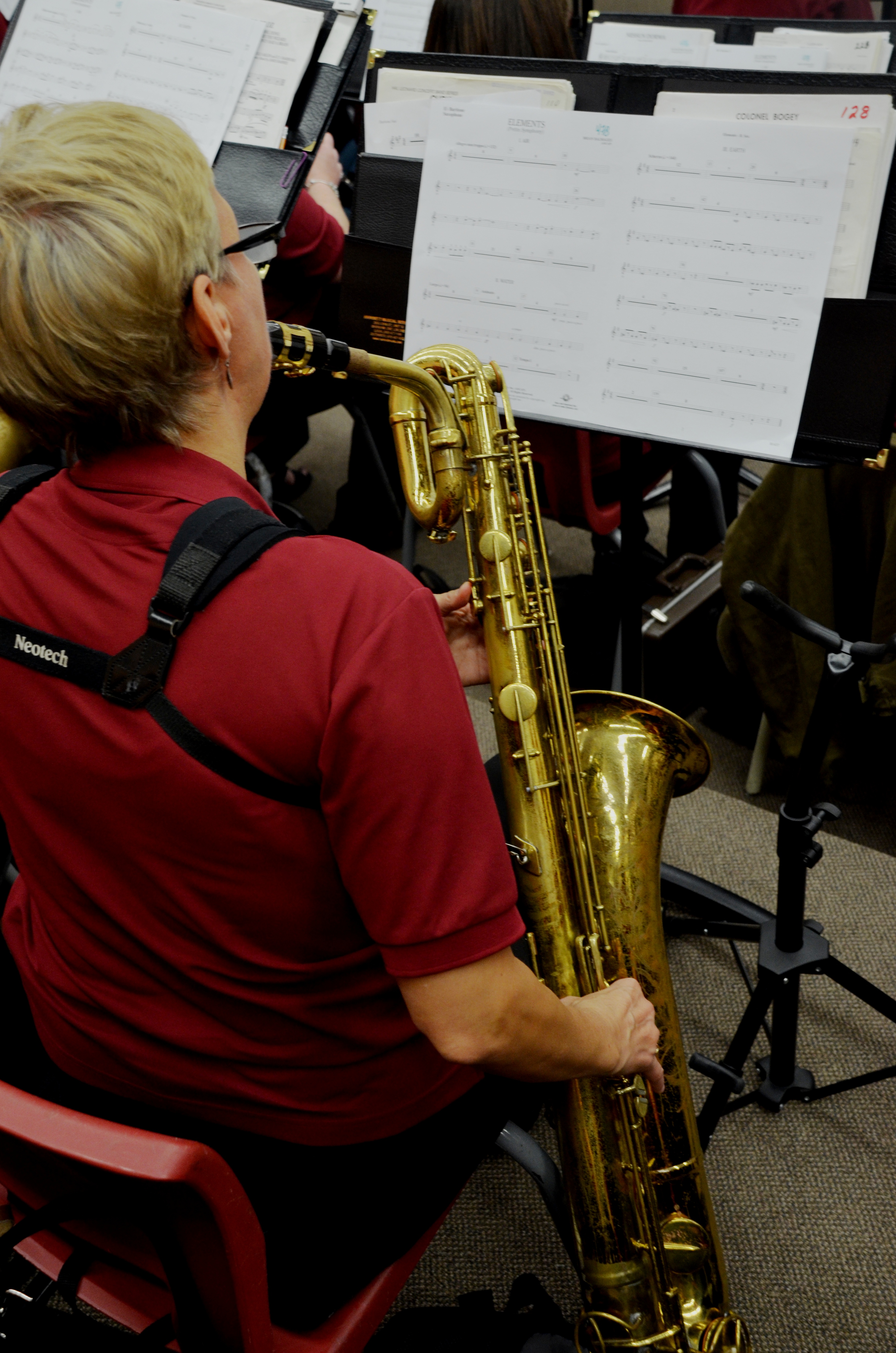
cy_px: 676
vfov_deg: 49.6
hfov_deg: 34.1
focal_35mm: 39
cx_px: 448
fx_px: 1462
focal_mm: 26
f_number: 4
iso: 720
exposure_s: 1/60
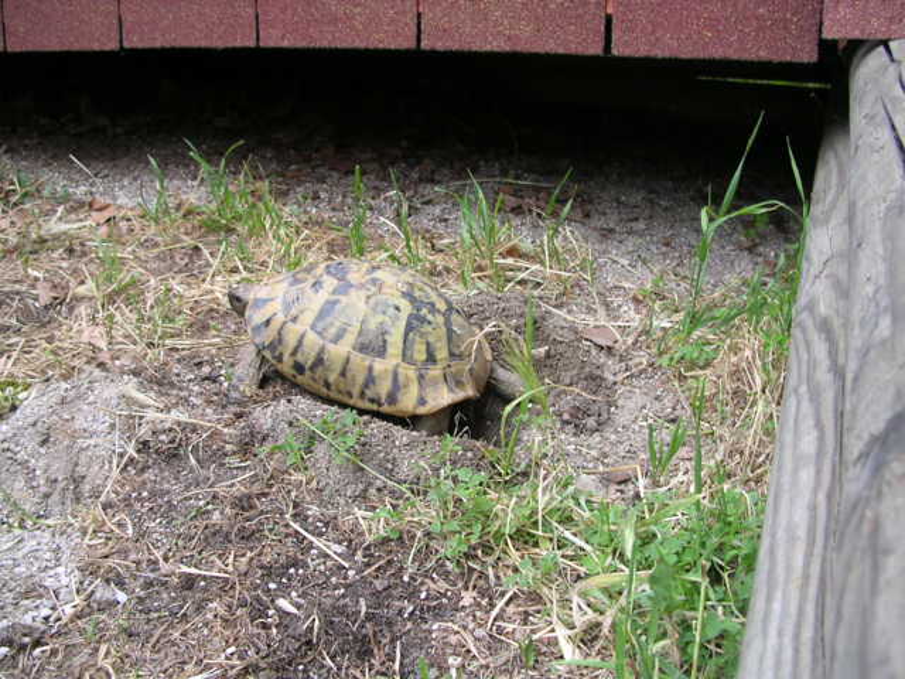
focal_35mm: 38
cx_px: 452
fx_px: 993
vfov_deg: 37.7
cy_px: 340
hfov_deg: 49.0
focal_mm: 5.8
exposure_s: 1/102
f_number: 2.8
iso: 100
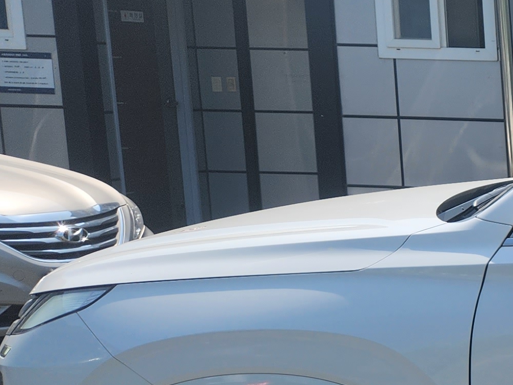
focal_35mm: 92
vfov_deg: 15.9
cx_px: 985
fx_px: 1363
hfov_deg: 16.8
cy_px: 331
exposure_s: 1/1737
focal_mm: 5.4
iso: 20
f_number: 1.8
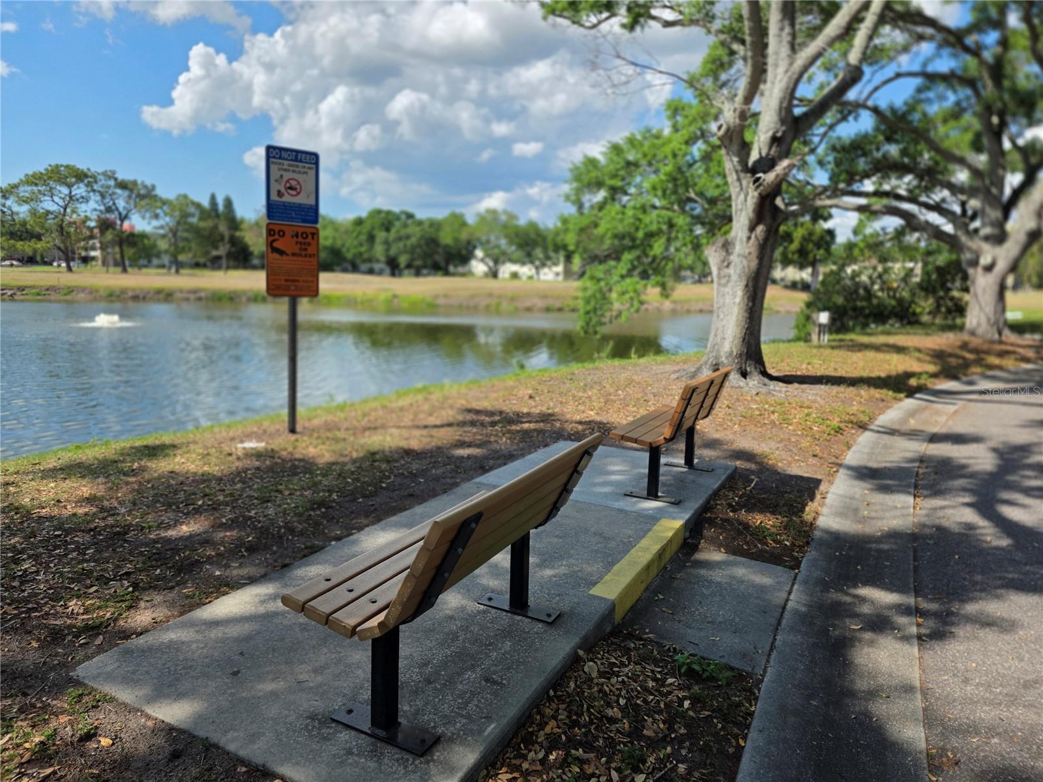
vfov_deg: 58.9
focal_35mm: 23
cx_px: 522
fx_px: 693
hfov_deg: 73.9
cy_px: 391
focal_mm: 6.25
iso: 80
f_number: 1.7
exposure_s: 1/4434
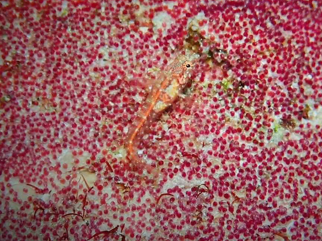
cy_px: 79
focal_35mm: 103
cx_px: 212
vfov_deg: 14.3
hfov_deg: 19.0
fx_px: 958
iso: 200
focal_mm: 13.47
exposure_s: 1/160
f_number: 5.6
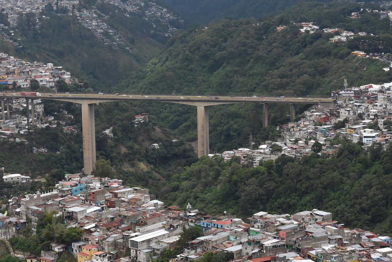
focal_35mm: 105
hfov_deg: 19.5
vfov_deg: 13.0
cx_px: 196
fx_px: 1143
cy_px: 131
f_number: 8
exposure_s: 1/2500
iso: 1000
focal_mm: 70
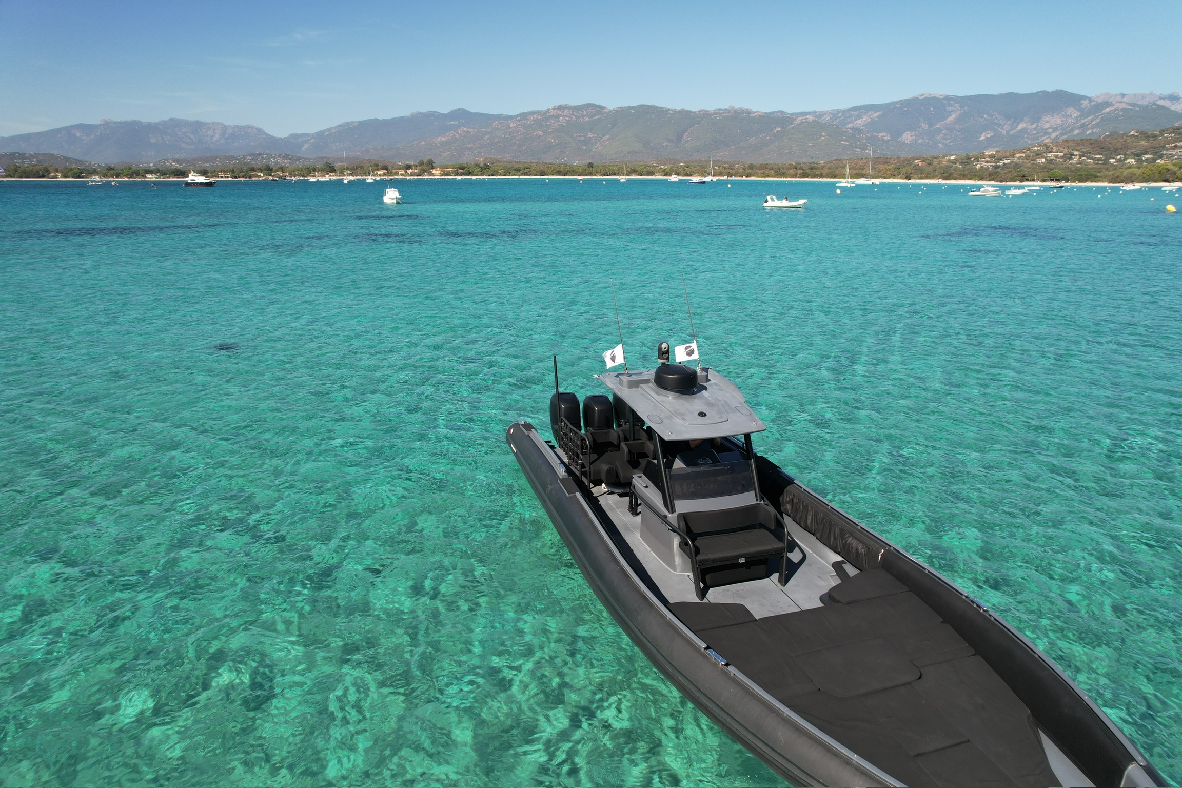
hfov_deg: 78.6
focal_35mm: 22
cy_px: 394
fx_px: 722
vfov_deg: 57.2
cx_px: 591
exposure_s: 1/50
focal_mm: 8.38
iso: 100
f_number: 2.8
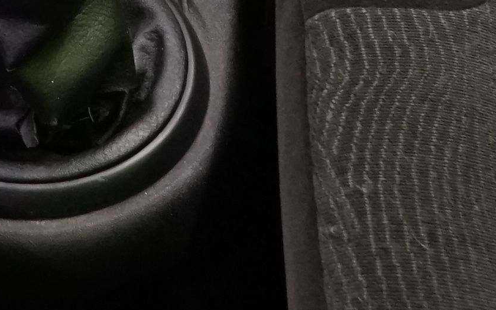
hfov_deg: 10.1
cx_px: -116
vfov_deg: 6.0
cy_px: -560
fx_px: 2759
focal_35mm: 204
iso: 2000
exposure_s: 1/20
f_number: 5.6
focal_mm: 28
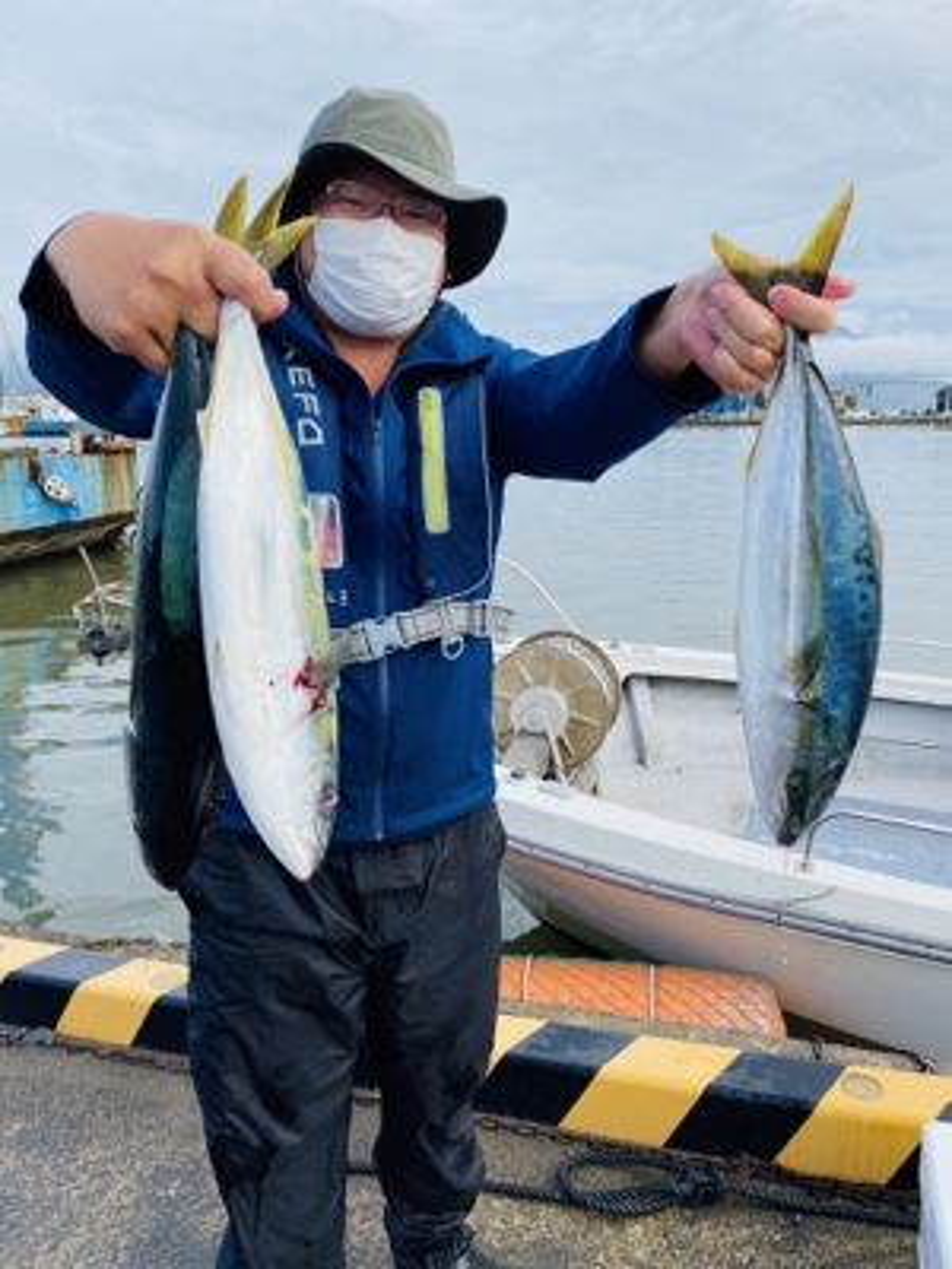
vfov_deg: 67.3
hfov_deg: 53.1
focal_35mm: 26
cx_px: 476
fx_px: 953
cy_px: 634
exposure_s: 1/1316
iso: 32
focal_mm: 4.25
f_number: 1.8
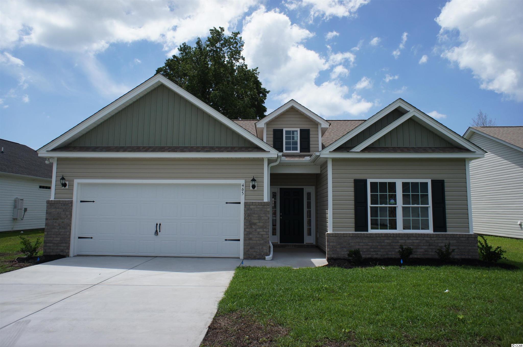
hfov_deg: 73.8
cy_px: 174
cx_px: 262
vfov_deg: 53.0
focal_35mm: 24
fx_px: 348
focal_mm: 16
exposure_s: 1/2000
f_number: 4.5
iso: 200
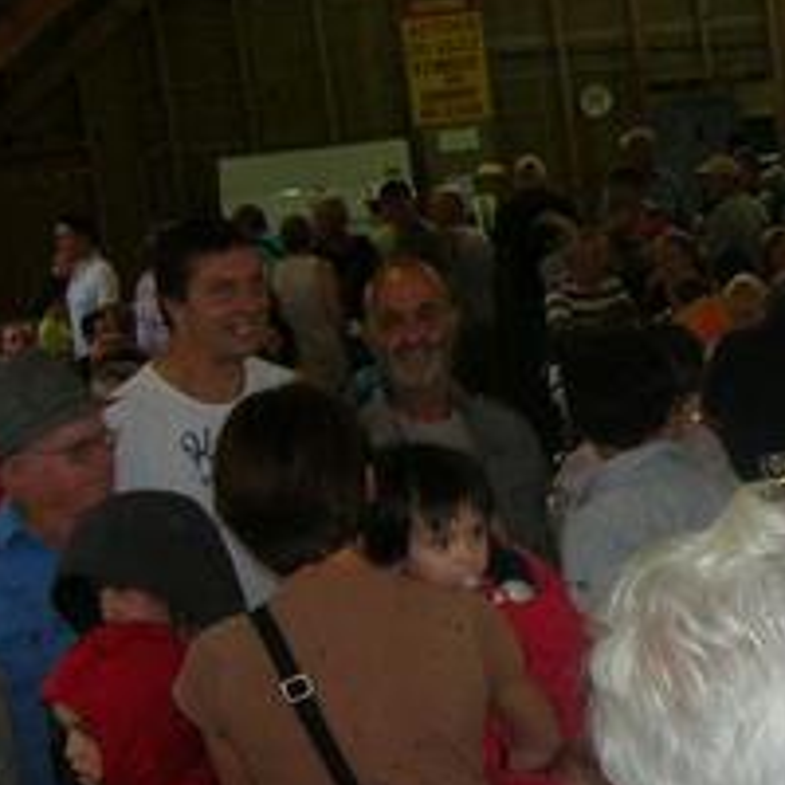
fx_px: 2540
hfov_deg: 16.5
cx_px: 1048
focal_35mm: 99
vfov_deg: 17.4
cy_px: 675
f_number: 2.8
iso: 50
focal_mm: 5.8
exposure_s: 1/60.1
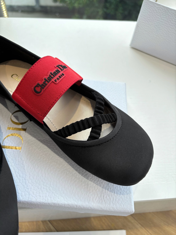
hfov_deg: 53.1
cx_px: 88
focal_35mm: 26
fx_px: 176
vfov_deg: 67.3
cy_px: 118
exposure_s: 1/604
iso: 50
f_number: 1.6
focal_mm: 5.96
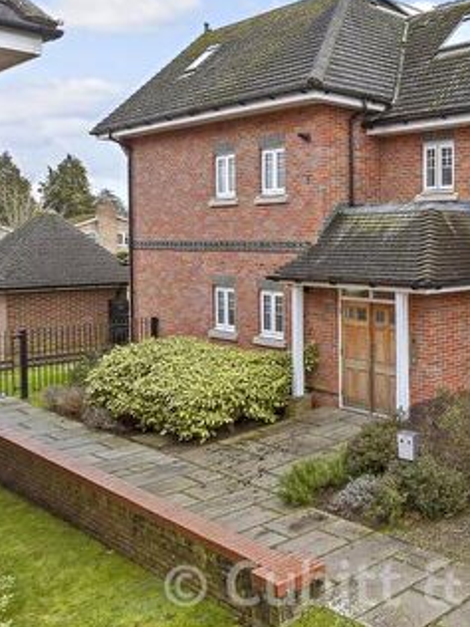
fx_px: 579
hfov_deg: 32.7
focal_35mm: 32
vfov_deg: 56.6
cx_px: 615
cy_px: 267
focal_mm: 10
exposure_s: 1/80
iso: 400
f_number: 8
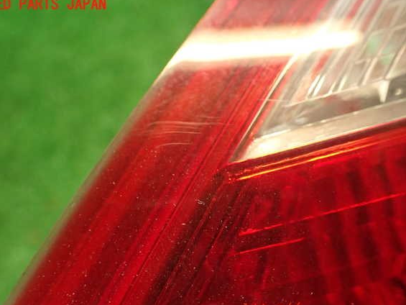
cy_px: 158
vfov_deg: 41.8
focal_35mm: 34
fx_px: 399
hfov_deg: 53.9
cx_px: 191
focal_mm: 5.79
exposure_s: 1/30
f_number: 2.4
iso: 320
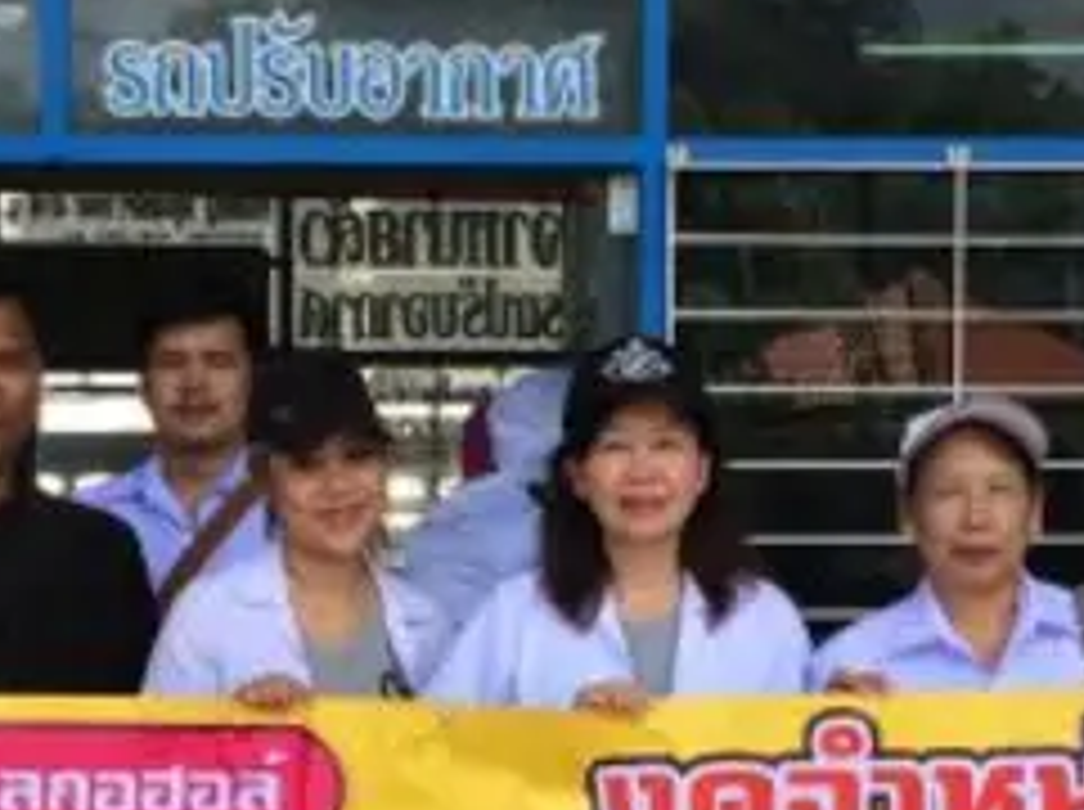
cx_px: 621
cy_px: 713
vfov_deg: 15.5
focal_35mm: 94
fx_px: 2939
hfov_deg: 20.9
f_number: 2.2
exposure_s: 1/383
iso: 32
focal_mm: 4.15
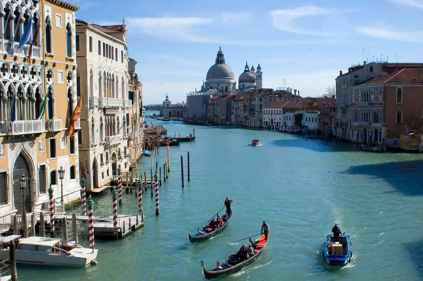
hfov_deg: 46.4
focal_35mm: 42
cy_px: 140
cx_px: 212
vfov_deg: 31.8
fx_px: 493
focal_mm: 28
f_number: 22
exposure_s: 1/125
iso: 200
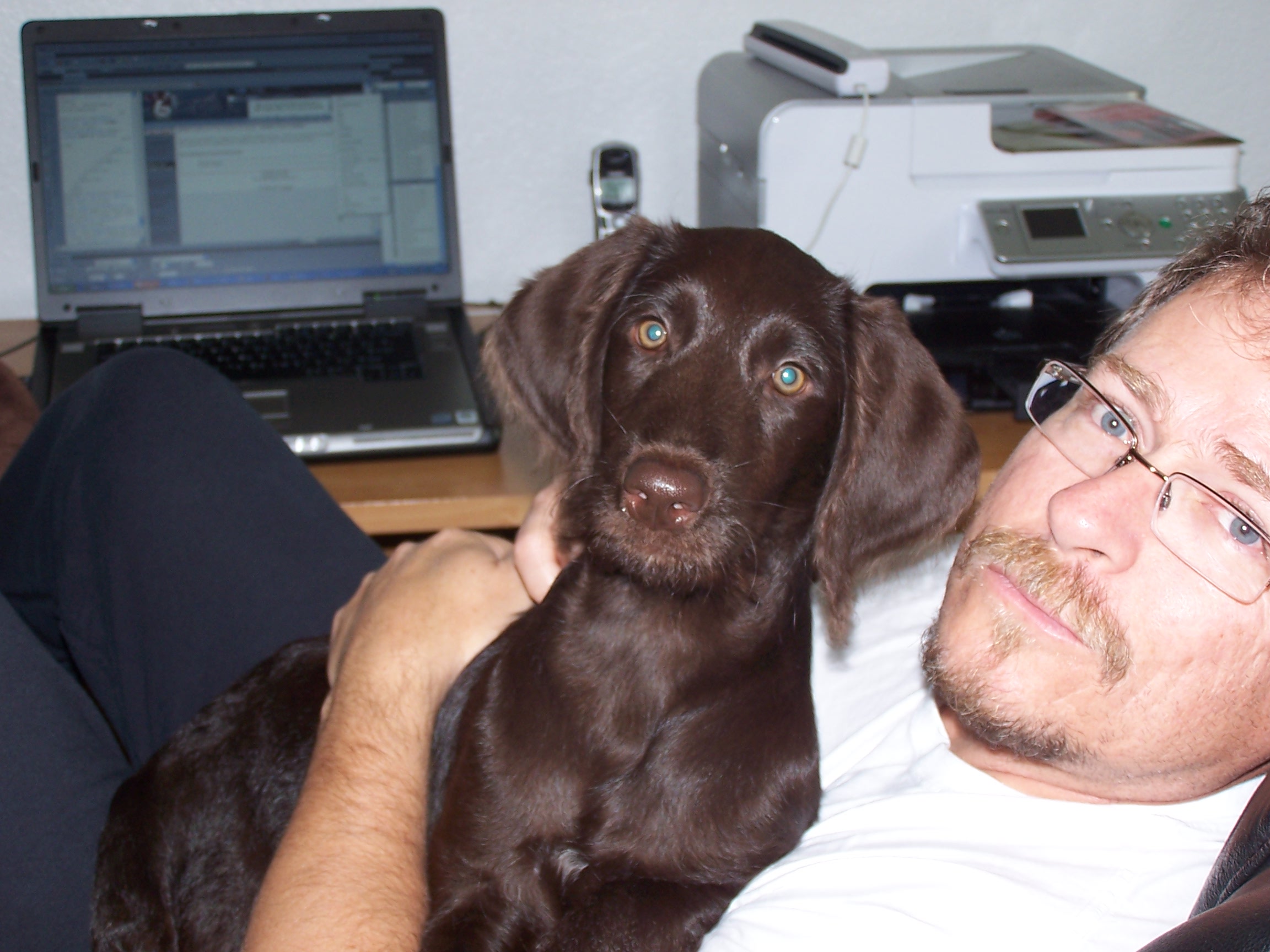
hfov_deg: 30.3
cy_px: 476
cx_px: 635
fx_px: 2348
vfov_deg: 22.9
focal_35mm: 64
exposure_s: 1/60
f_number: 3.2
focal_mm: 10.7
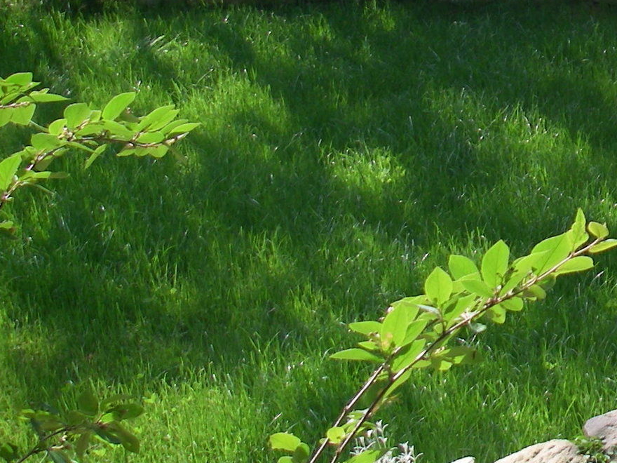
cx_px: 781
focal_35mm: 108
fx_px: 1925
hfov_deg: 17.2
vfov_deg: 13.6
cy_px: 38
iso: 64
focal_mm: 6.3
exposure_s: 1/320
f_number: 3.3
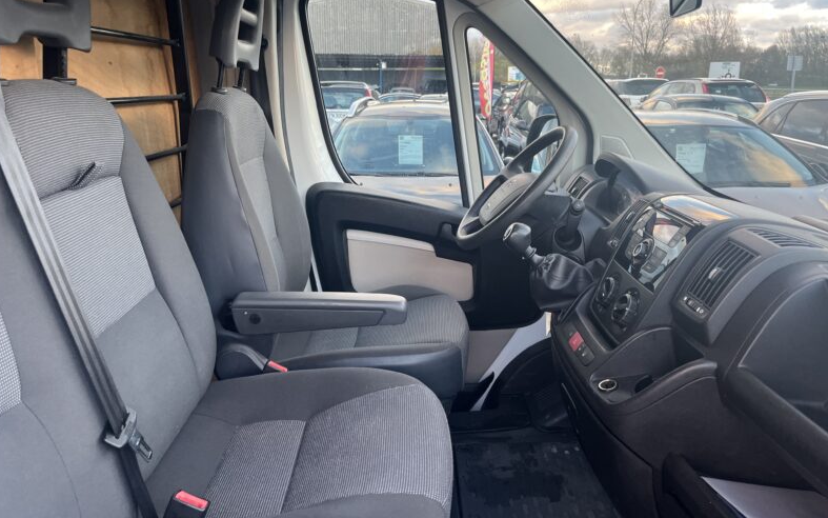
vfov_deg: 44.5
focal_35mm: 28
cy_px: 227
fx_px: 632
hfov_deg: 66.5
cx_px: 408
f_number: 1.6
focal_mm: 5.1
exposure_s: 1/119
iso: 125
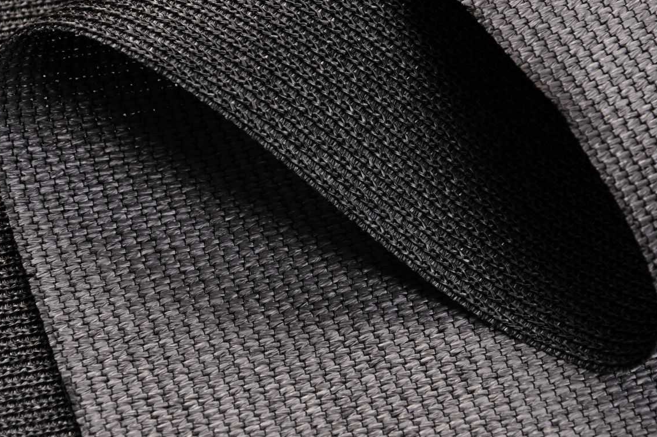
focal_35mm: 207
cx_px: 368
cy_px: 174
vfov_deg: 6.6
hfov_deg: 10.0
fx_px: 3768
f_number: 11
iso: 200
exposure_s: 1/125
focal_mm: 105
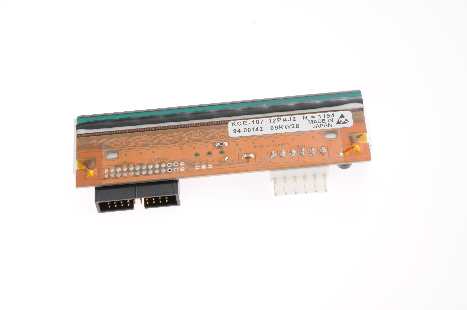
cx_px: 234
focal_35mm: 105
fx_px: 1360
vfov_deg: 13.0
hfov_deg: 19.5
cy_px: 155
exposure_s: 1/125
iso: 200
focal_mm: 70
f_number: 11
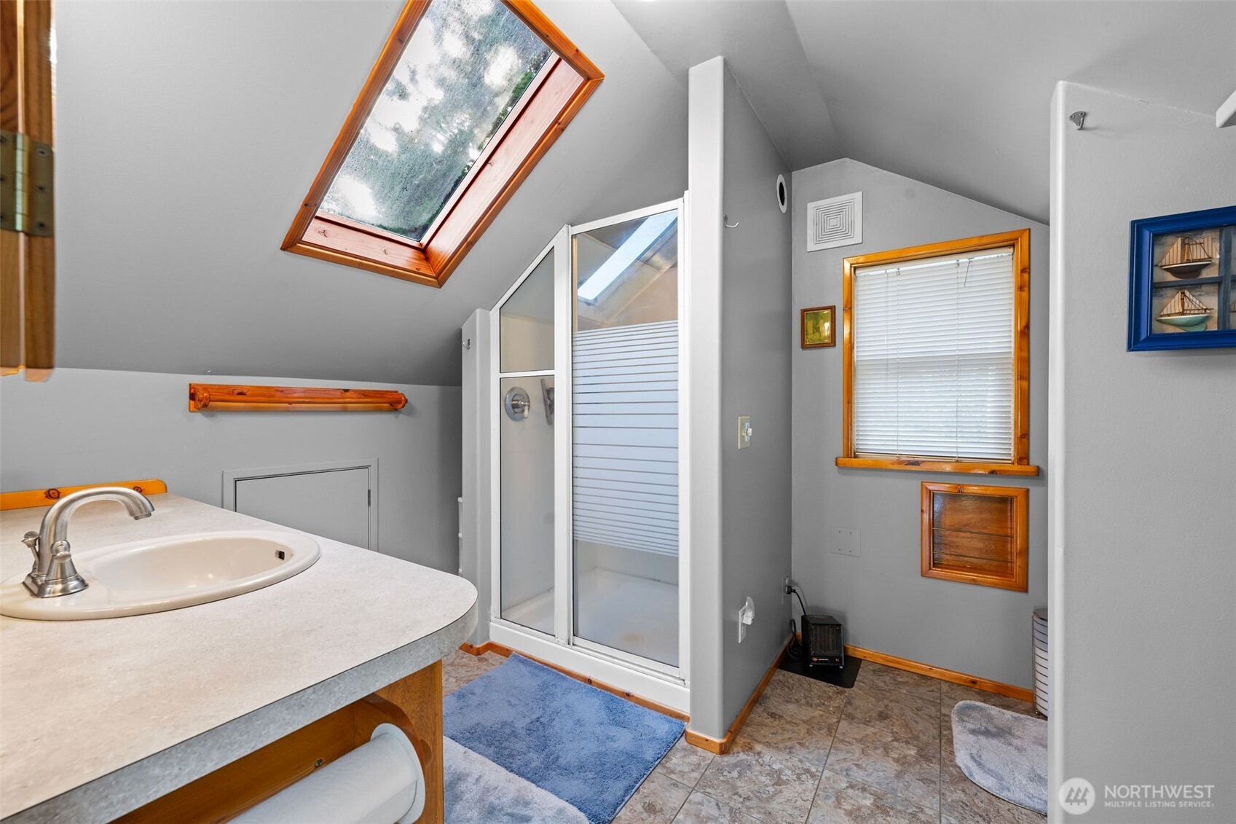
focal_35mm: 14
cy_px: 412
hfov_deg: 104.3
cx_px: 618
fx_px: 481
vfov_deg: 81.2
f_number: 8
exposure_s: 1/3
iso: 400
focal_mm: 14
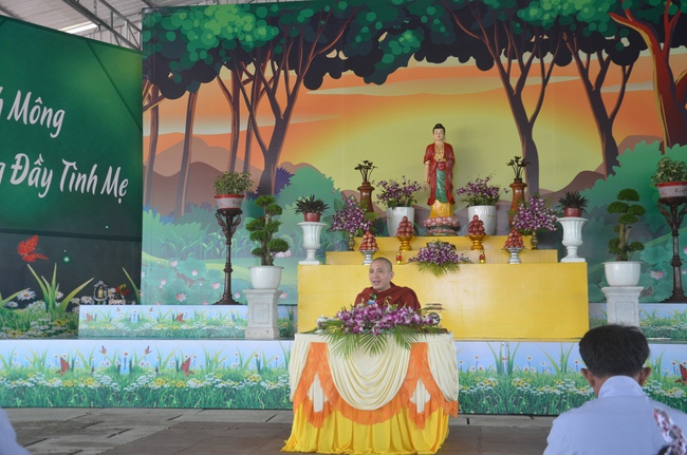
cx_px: 344
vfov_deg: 28.0
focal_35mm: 48
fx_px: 914
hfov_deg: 41.2
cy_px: 228
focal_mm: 32
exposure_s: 1/60
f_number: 4.2
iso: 400
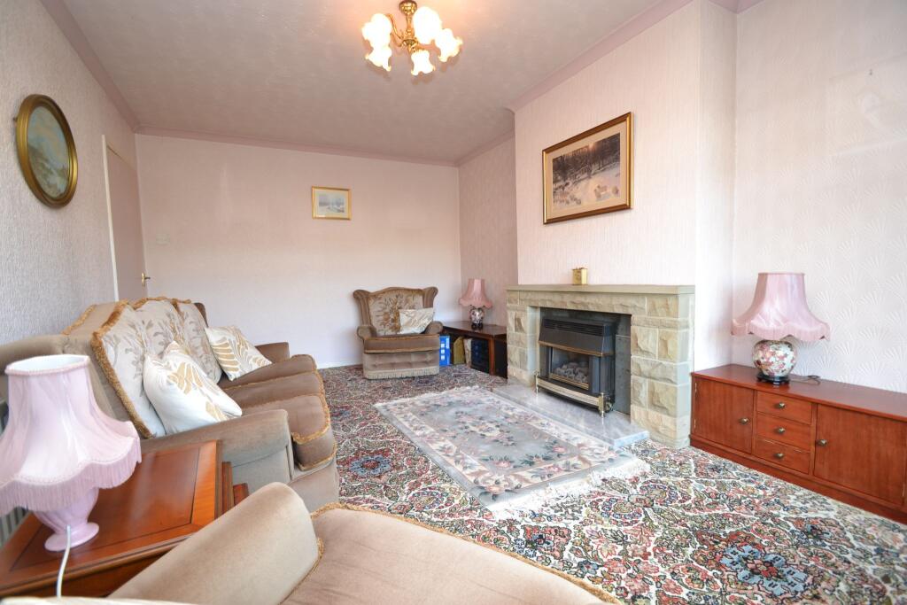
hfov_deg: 100.4
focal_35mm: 15
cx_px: 454
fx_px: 378
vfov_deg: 77.3
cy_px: 302
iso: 450
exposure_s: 1/60
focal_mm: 10
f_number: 3.5
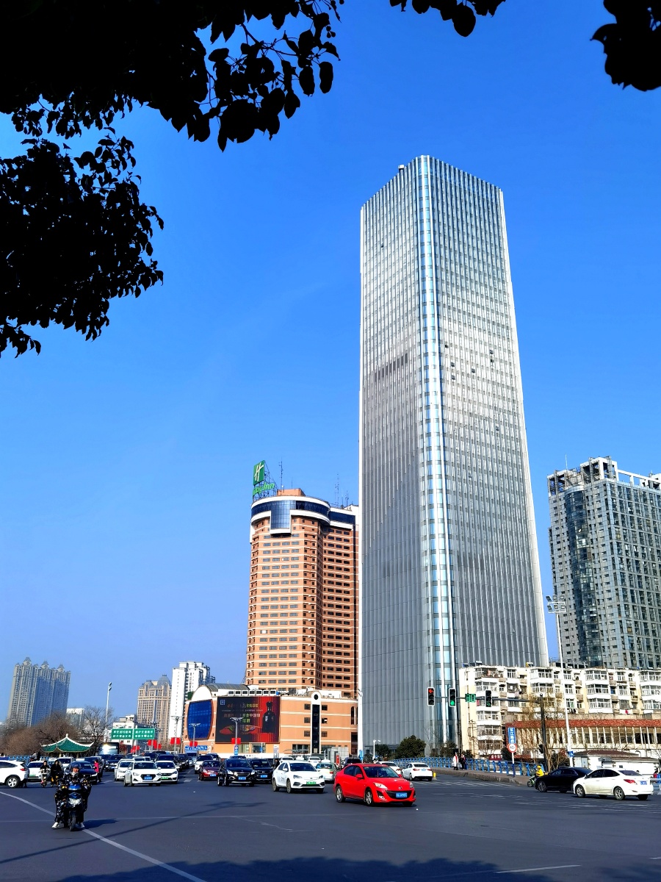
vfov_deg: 55.4
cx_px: 330
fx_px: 840
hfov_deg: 42.9
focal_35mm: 33
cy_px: 441
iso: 50
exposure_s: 1/5291
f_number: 1.9
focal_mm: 6.71
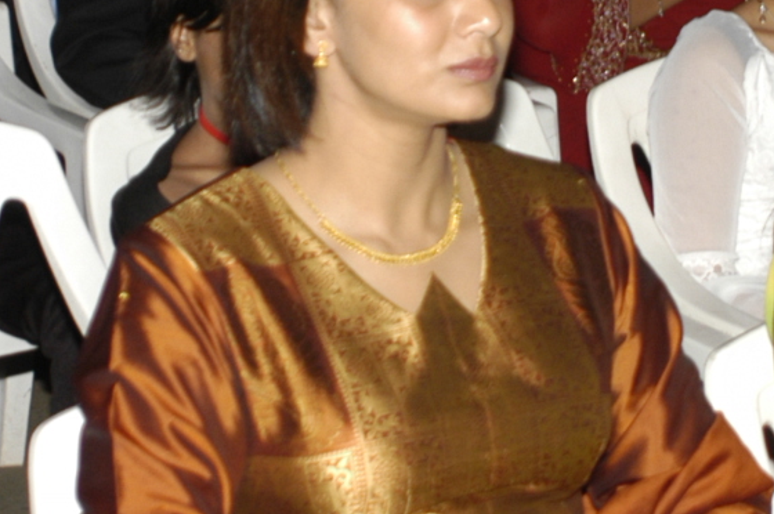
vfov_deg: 6.7
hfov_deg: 10.1
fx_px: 4381
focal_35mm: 204
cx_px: 408
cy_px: 112
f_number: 5
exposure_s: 1/60
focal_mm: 34
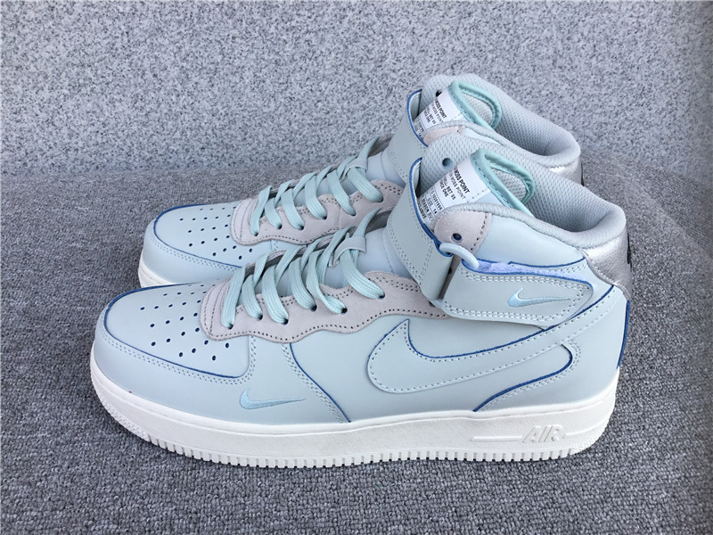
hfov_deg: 58.4
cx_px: 356
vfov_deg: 45.4
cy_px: 268
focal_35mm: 31
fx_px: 639
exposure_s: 1/443
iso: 25
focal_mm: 3.3
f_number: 2.4
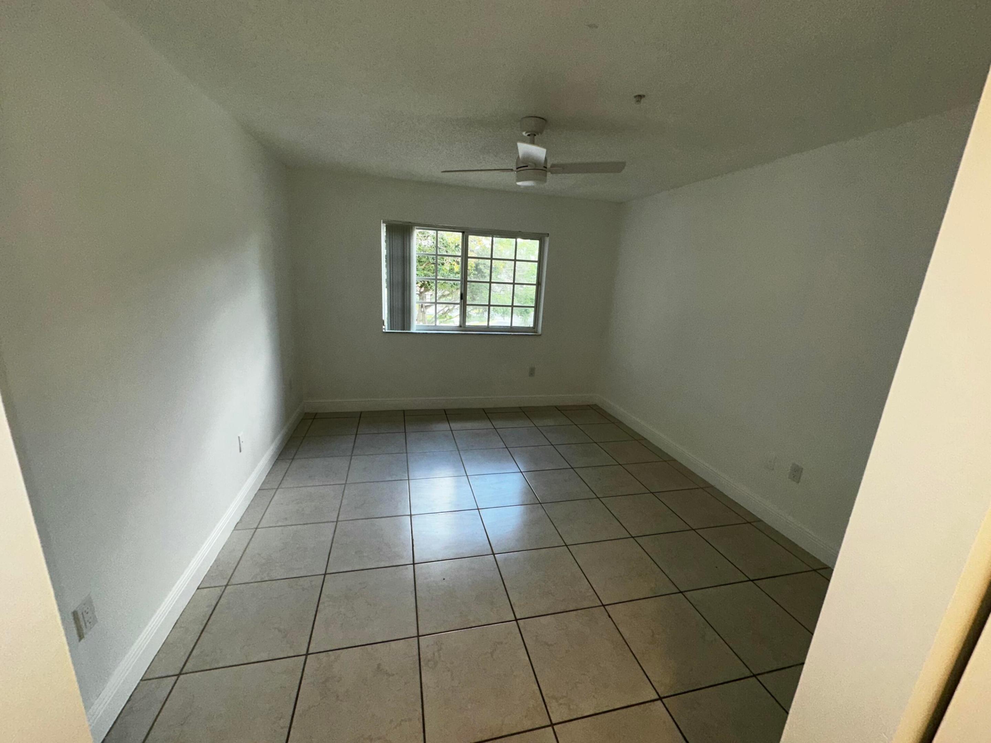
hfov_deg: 102.1
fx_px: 401
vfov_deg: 85.7
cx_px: 496
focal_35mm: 14
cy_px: 372
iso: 50
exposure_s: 1/122
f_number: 2.2
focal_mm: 2.22
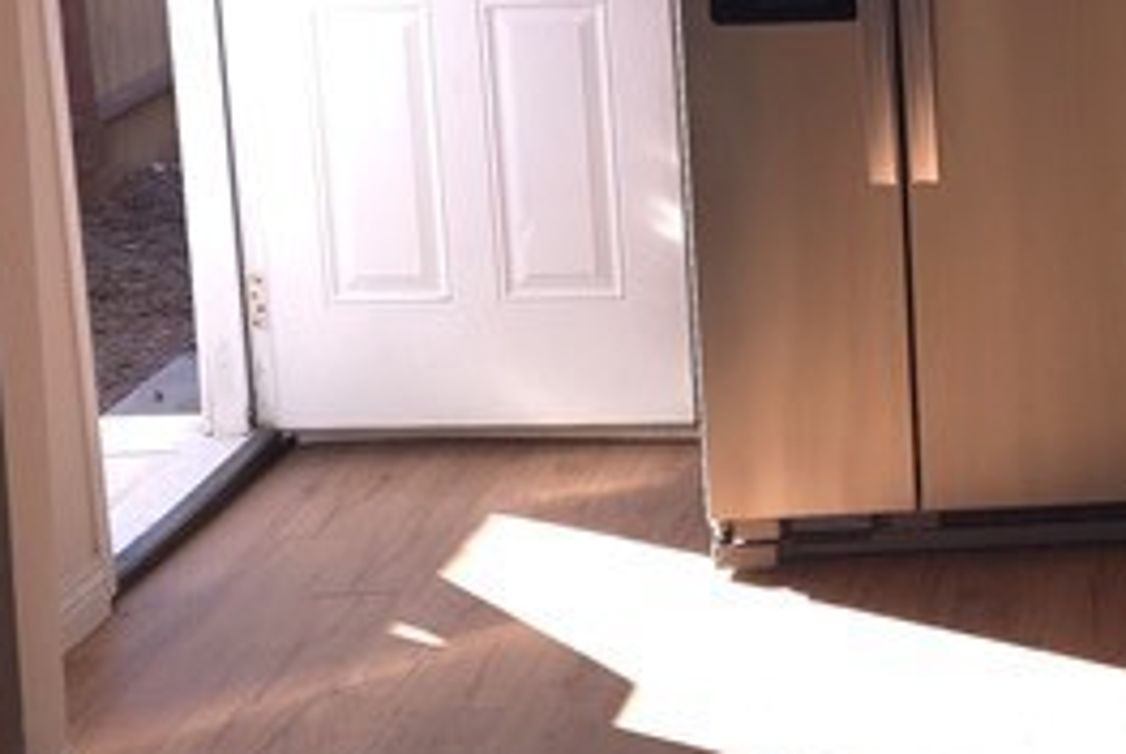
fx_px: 2912
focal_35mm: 93
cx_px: 1259
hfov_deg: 20.8
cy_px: 60
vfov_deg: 14.6
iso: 50
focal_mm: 5.4
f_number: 1.8
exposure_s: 1/232
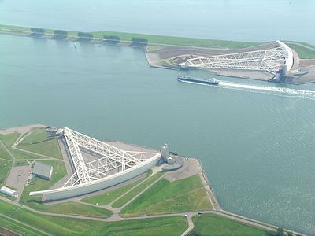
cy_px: 118
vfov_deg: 21.0
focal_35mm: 70
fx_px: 637
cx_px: 158
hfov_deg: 27.8
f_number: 6.9
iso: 50
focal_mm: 14.5
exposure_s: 1/170
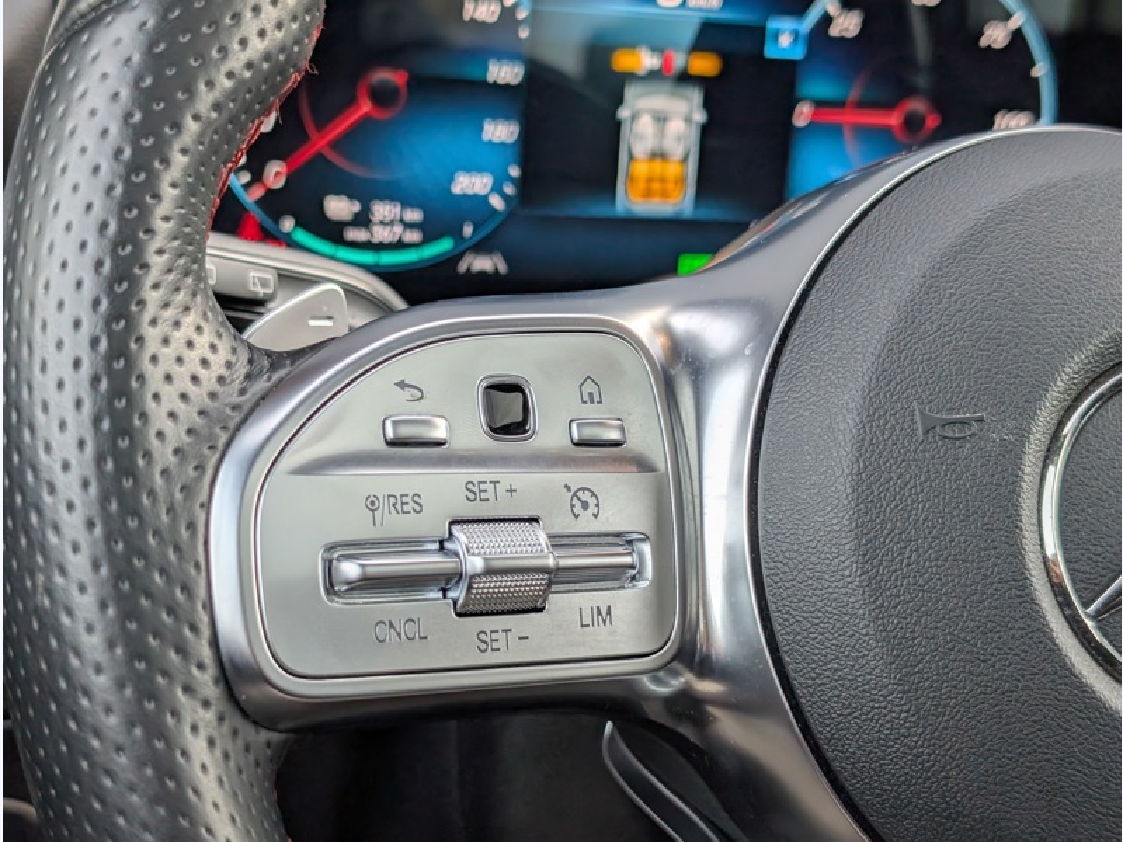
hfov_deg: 38.9
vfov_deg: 29.7
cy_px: 421
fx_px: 1590
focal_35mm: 49
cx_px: 562
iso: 150
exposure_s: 1/556
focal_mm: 6.9
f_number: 1.68
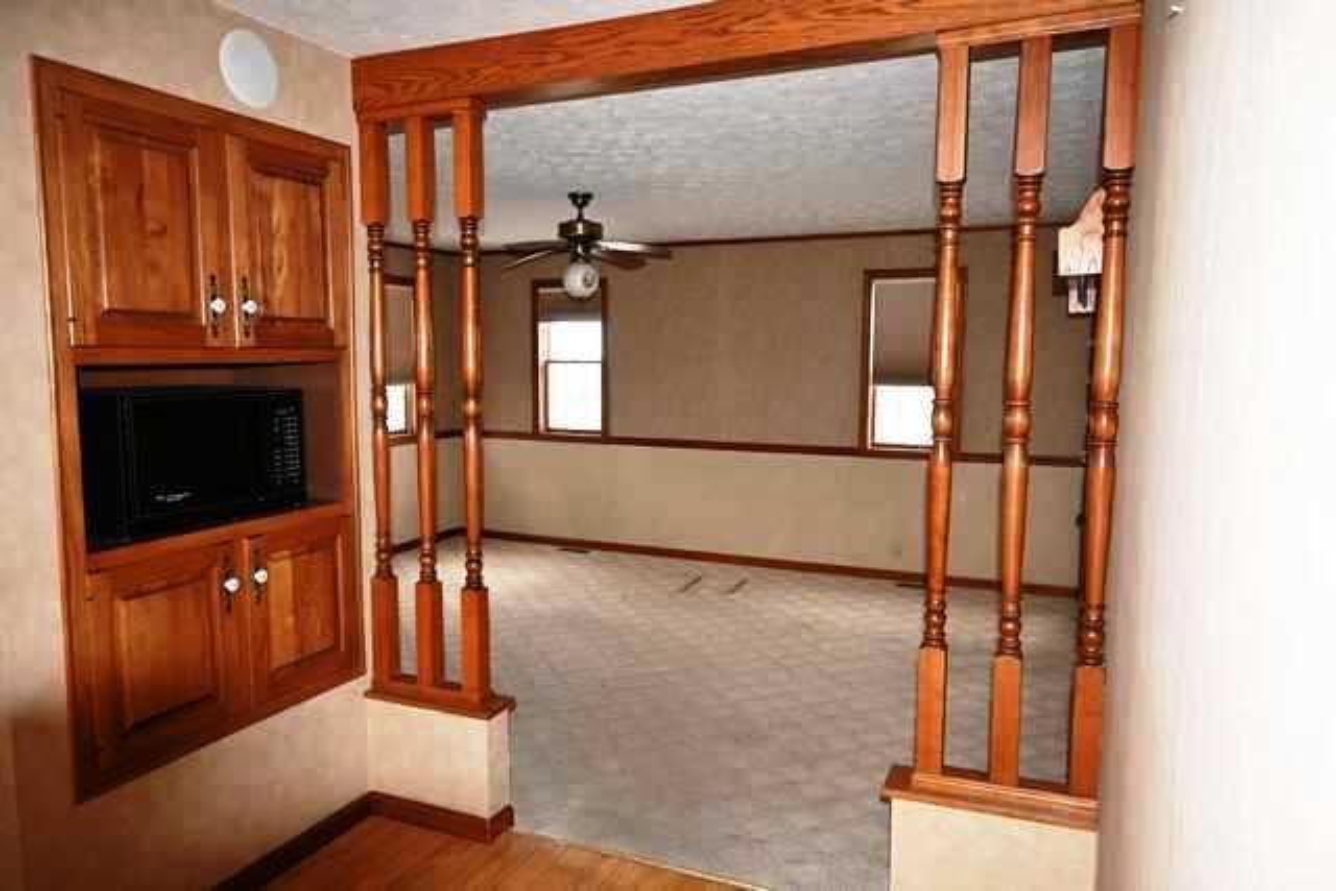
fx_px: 891
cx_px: 668
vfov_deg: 53.2
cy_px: 446
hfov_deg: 73.7
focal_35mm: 24
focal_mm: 16
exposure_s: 1/60
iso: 1250
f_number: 3.5
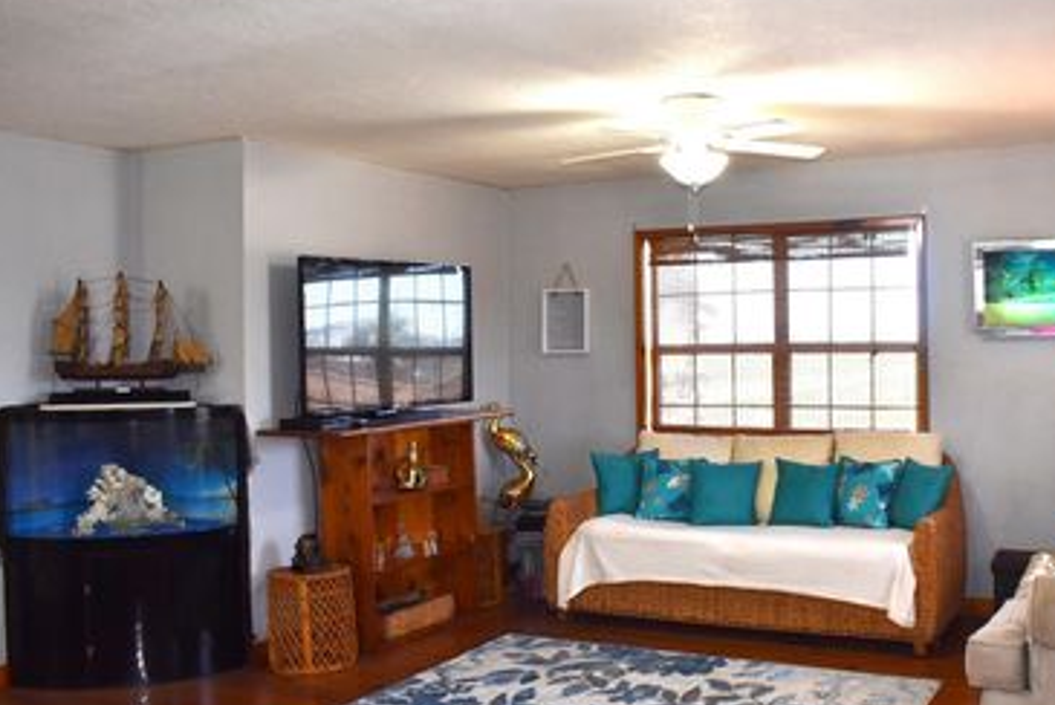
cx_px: 665
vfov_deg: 36.0
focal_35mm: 37
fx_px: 1085
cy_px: 347
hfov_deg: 51.3
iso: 800
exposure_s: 1/125
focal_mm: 18
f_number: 5.6
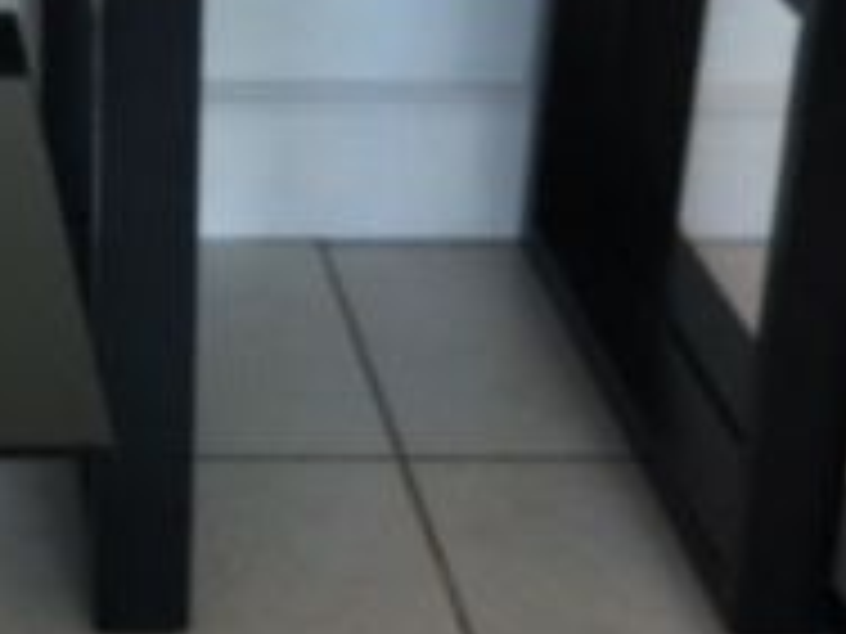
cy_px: 27
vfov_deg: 12.3
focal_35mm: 119
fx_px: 2908
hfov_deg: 16.1
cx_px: -54
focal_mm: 3.85
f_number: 2.8
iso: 100
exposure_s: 1/30
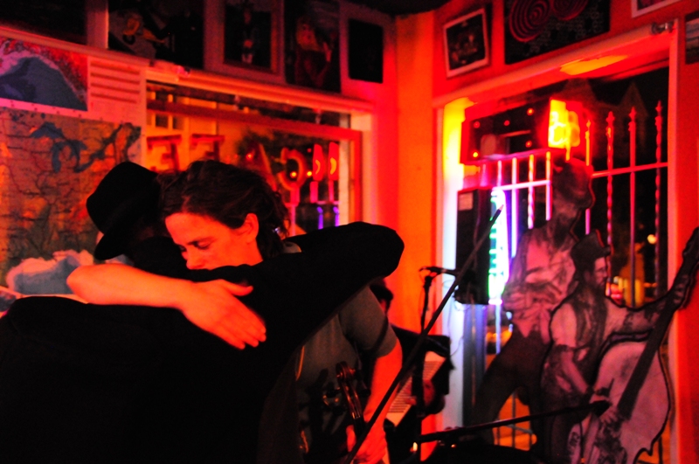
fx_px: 902
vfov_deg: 28.9
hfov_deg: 42.4
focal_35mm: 46
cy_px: 232
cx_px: 350
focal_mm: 31
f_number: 4
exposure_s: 1/13
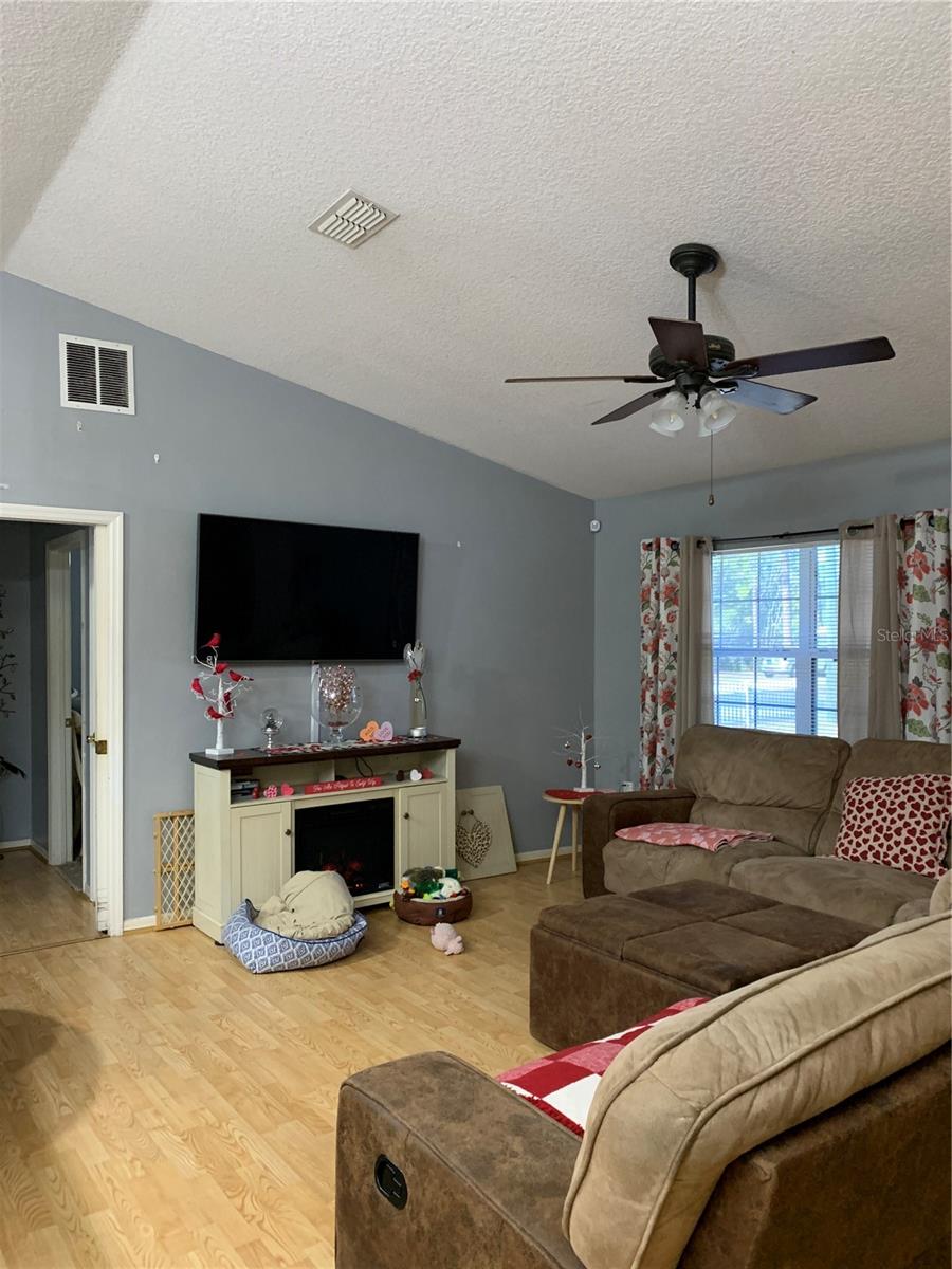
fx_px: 953
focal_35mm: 26
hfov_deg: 53.1
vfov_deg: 67.3
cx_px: 476
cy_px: 634
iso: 250
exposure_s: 1/60
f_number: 1.8
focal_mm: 4.25
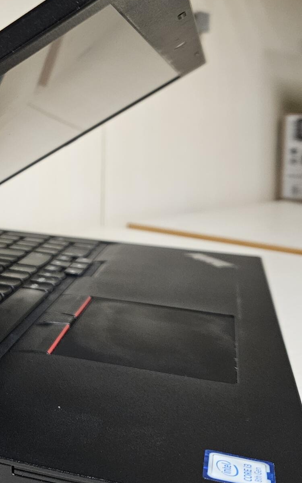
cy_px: 149
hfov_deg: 22.9
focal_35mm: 52
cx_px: -58
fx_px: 685
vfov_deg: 38.3
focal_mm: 5.4
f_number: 1.8
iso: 400
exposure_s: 1/100
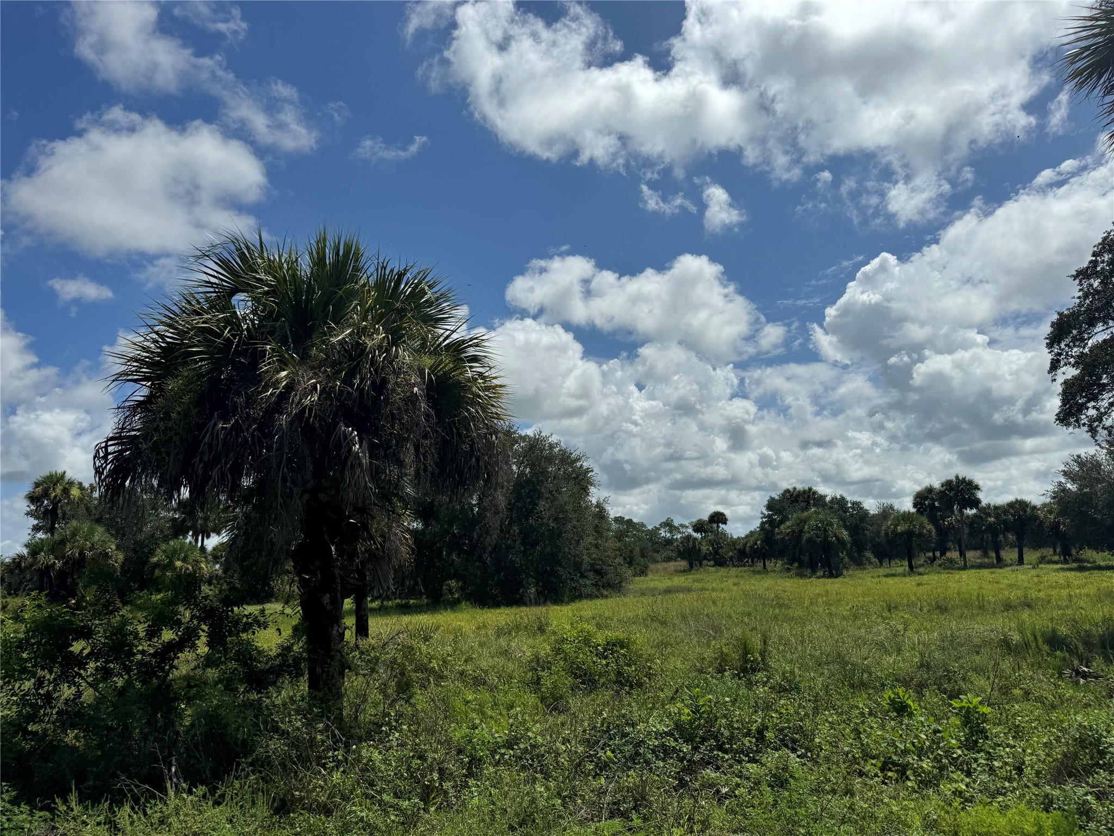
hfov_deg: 71.6
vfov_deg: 56.8
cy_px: 418
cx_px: 557
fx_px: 772
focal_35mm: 24
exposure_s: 1/15152
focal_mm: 6.76
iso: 100
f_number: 1.78
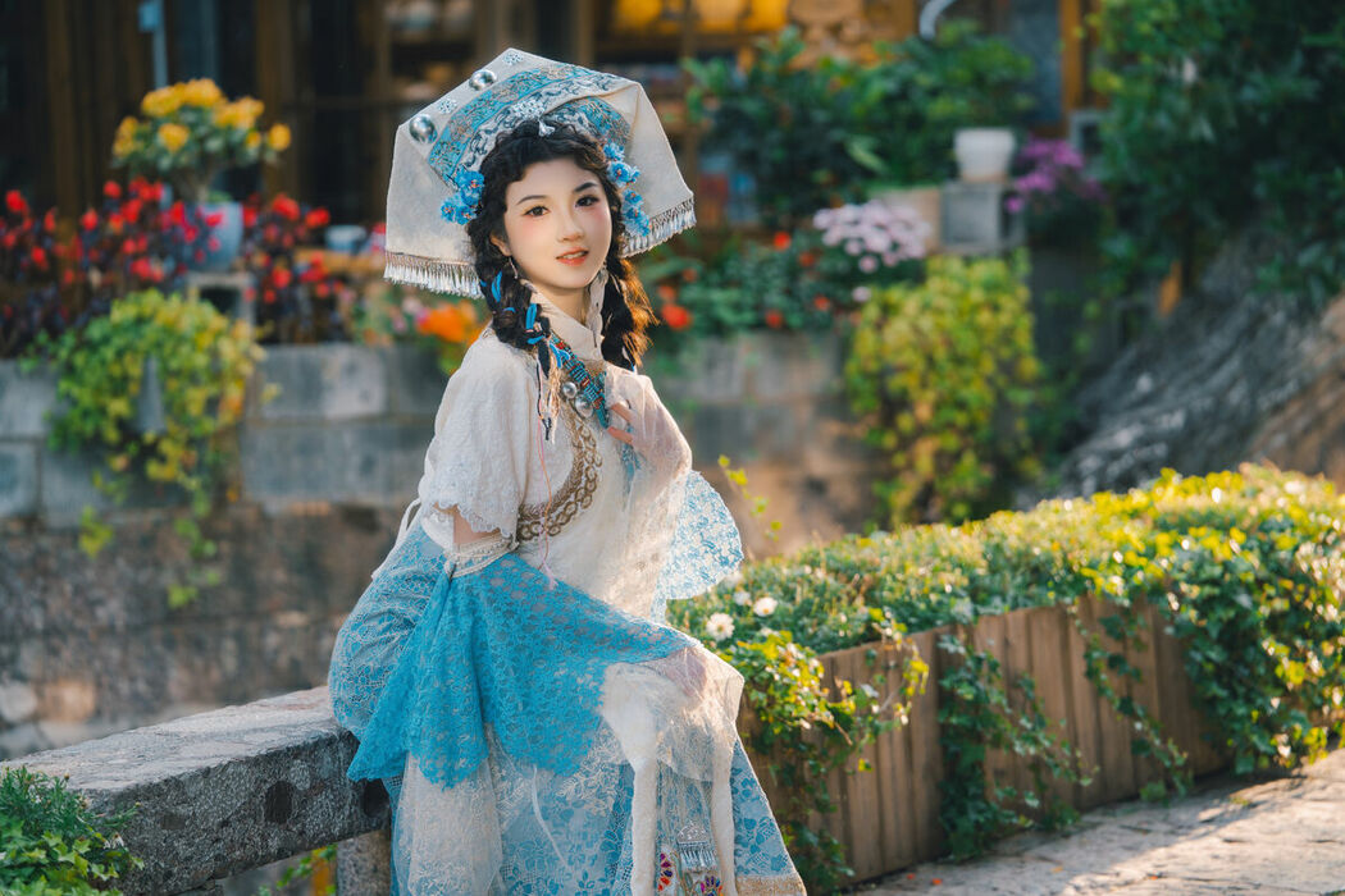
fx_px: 3773
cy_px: 448
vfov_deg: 13.6
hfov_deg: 20.2
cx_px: 672
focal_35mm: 101
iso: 100
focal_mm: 101
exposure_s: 1/160
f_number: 2.8
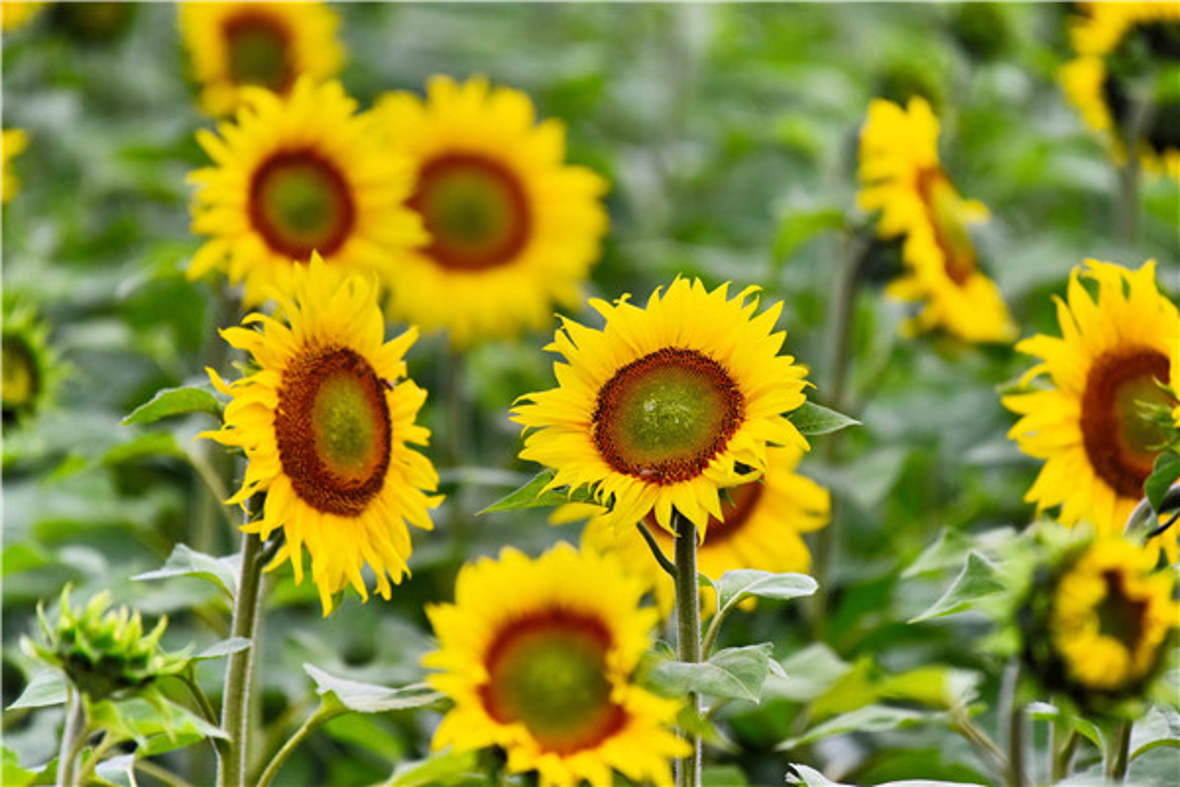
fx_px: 16388
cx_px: 590
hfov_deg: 4.1
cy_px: 394
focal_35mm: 500
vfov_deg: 2.7
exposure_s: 1/500
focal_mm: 500
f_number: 5.6
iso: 800
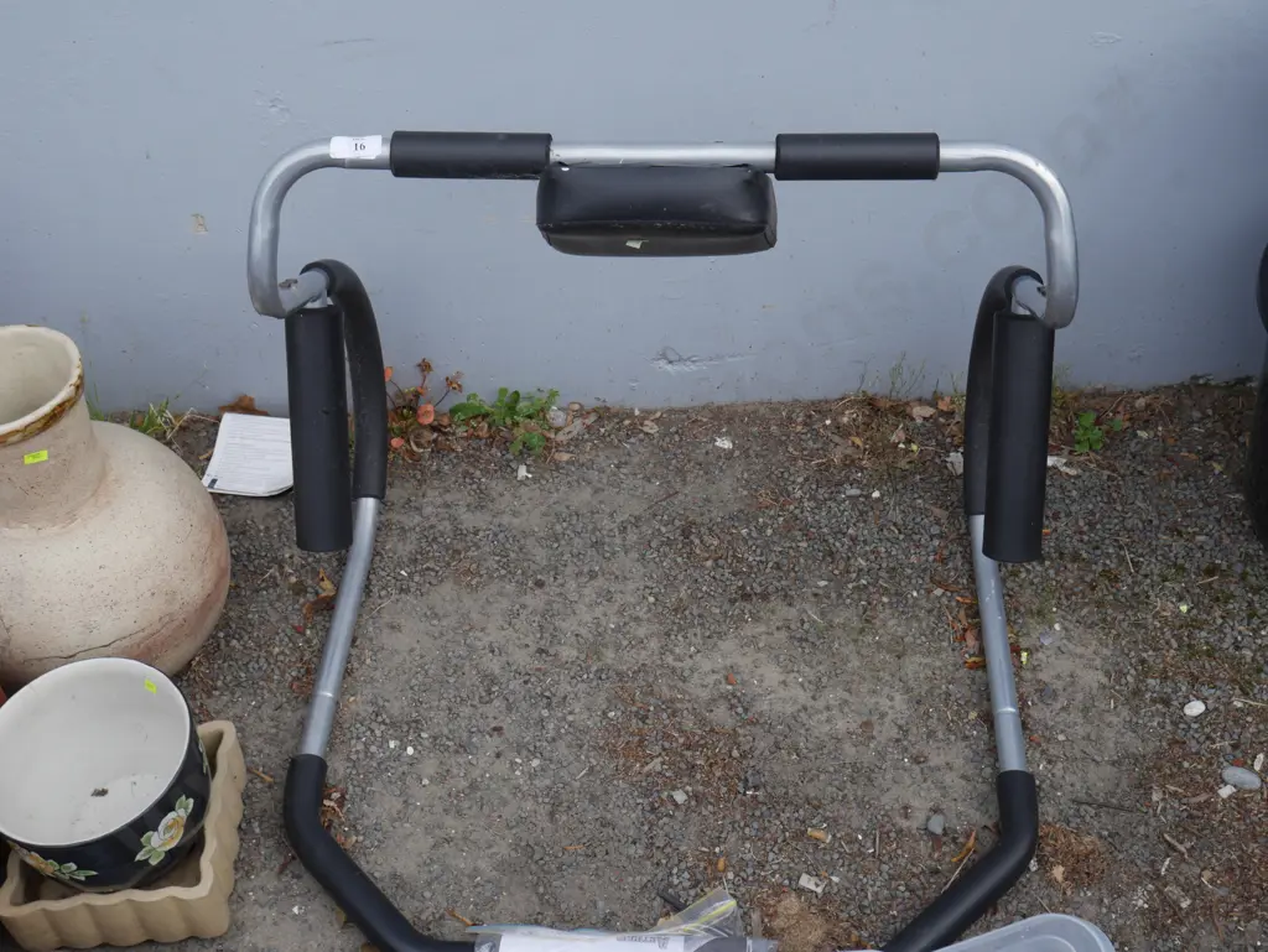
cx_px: 634
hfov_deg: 44.8
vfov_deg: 34.4
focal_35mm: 42
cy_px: 476
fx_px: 1539
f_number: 7.1
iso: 200
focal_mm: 21
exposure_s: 1/200
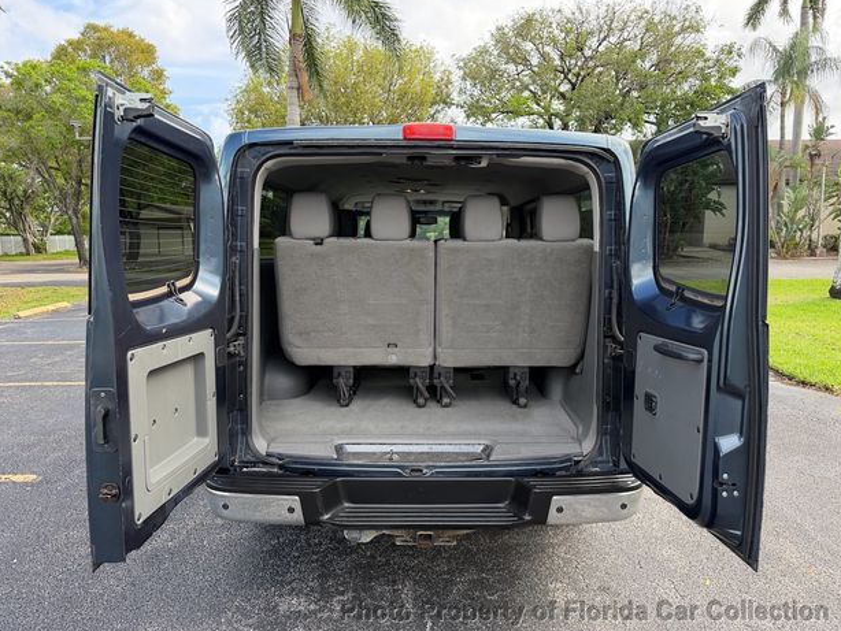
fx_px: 608
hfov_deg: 69.3
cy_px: 312
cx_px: 436
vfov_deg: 54.9
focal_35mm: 25
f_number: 1.78
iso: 100
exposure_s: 1/722
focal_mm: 6.76
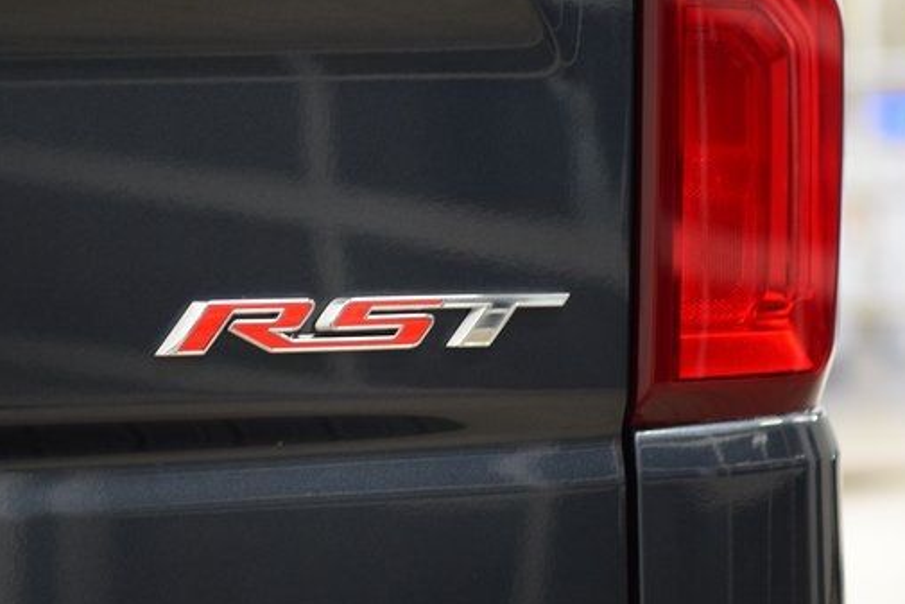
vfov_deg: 10.3
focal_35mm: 133
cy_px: 307
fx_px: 3344
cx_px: 357
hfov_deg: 15.4
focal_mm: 70
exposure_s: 1/60
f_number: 2.8
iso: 1600
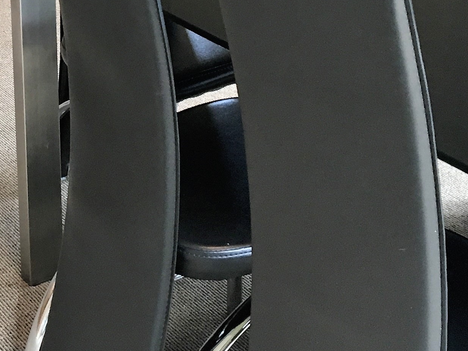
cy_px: -75
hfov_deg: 20.2
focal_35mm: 95
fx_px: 1284
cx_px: 42
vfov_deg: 15.0
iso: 125
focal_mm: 4.15
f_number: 2.2
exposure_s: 1/33
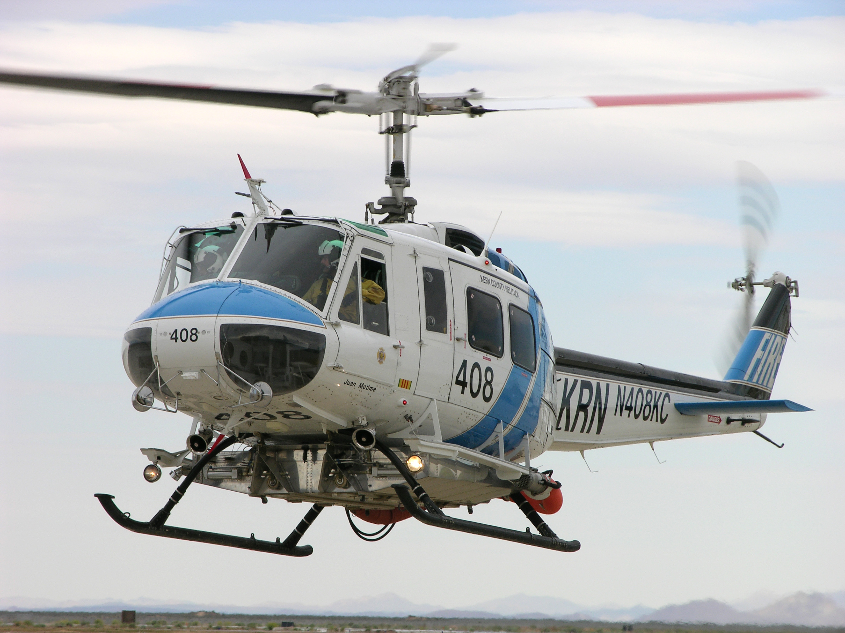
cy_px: 316
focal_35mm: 615
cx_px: 422
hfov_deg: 3.2
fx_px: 15013
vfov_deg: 2.4
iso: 50
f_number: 7.4
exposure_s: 1/170
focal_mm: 61.5
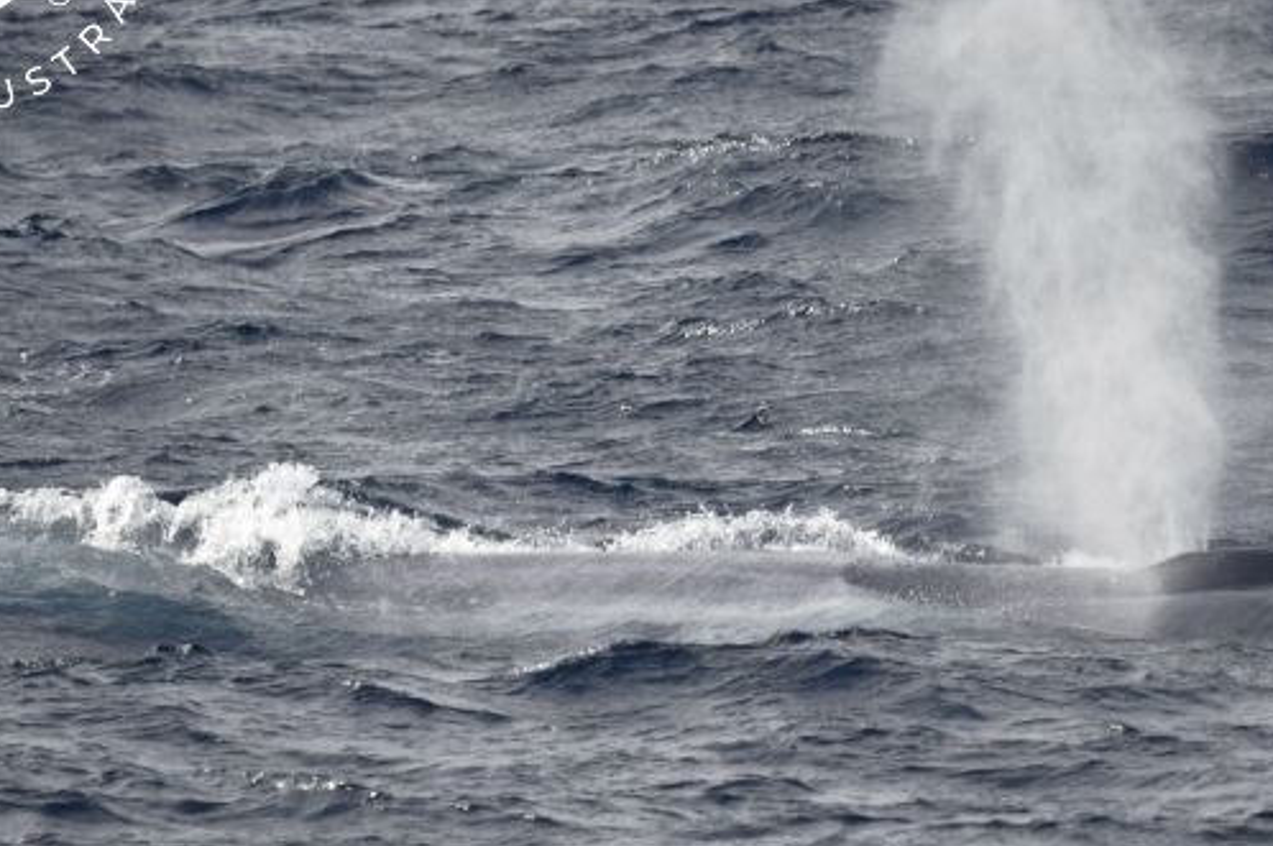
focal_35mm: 964
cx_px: 757
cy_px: 365
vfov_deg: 1.4
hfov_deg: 2.1
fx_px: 34054
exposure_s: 1/8000
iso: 1000
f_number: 6.3
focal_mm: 600
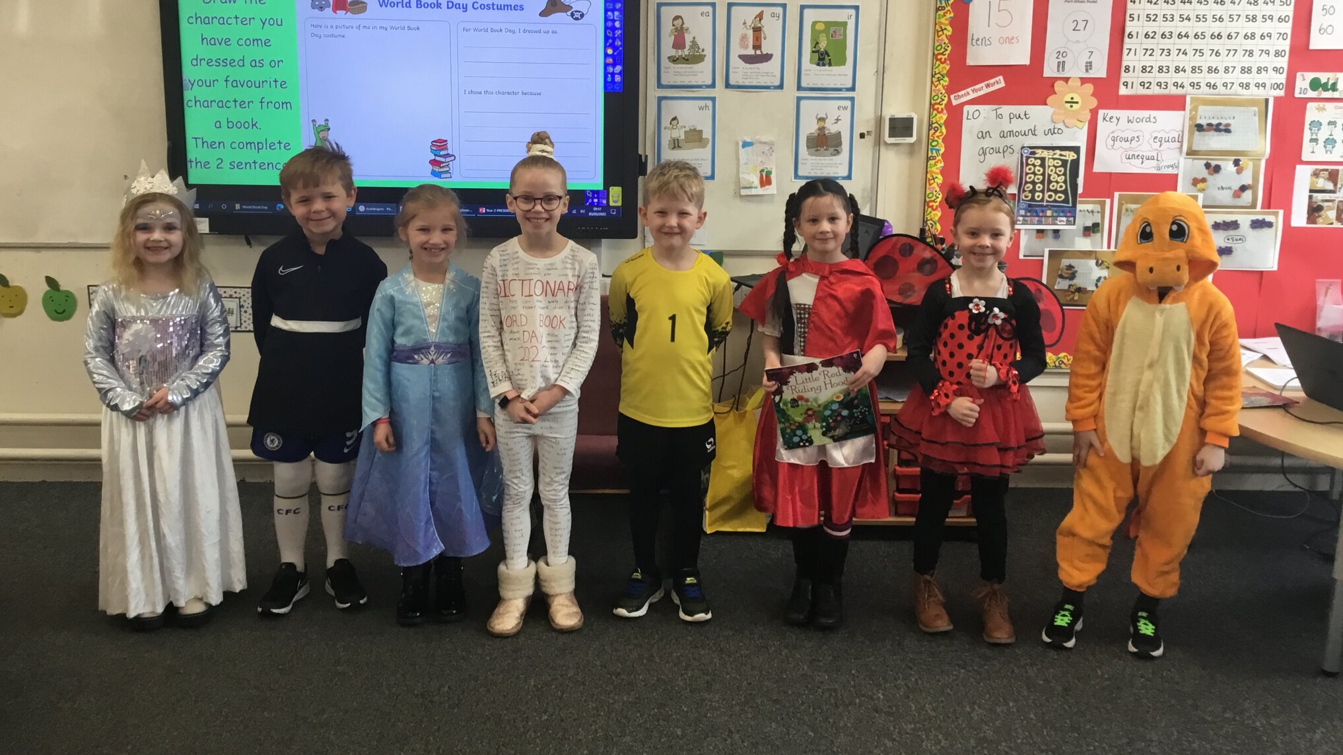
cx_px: 671
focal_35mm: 34
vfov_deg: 34.5
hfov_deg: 58.0
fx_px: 1211
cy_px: 279
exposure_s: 1/33
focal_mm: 3.3
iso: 40
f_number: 2.4
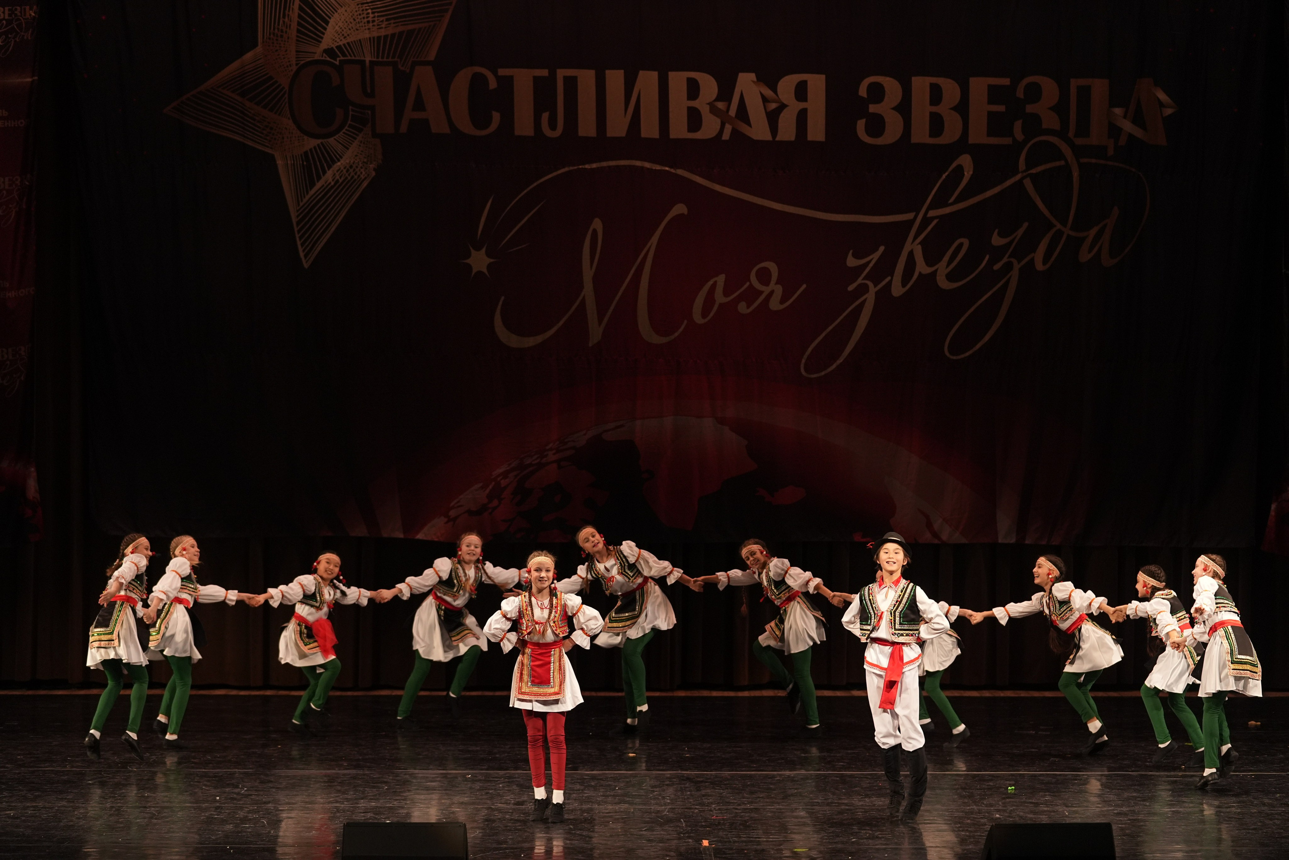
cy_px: 430
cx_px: 644
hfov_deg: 18.6
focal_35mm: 110
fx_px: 3939
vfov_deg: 12.5
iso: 1600
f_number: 2.8
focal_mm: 110
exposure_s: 1/400
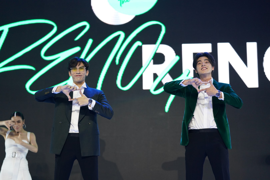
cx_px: 135
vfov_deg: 11.9
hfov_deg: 17.8
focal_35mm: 115
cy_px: 90
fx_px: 862
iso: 2500
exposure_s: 1/400
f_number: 2.8
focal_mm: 115
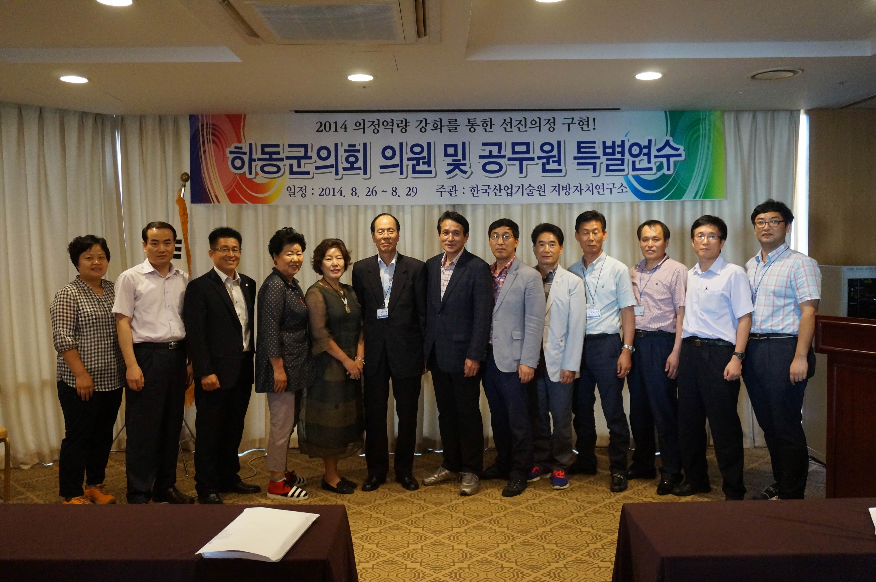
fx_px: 766
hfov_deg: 59.5
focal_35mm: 32
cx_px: 438
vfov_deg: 41.6
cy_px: 291
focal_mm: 21
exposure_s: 1/125
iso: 3200
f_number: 4
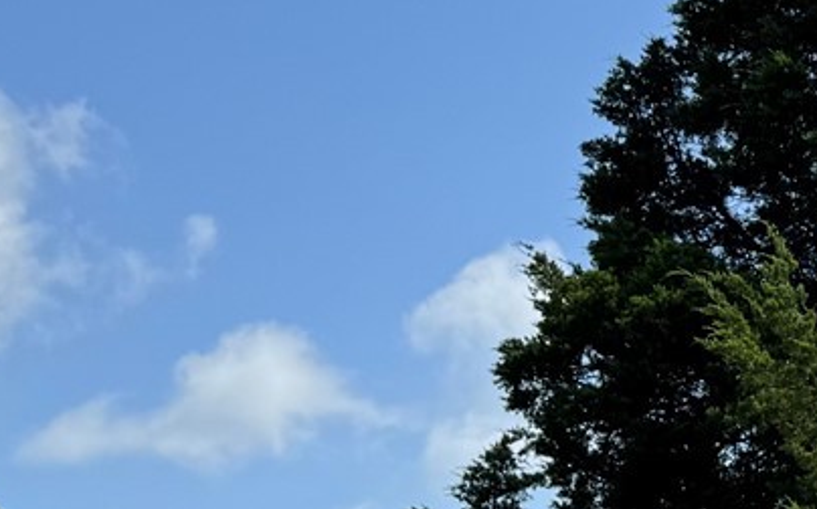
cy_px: 929
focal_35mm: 121
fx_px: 2693
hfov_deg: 14.8
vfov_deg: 10.2
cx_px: 1527
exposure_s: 1/5348
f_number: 1.78
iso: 80
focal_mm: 6.76
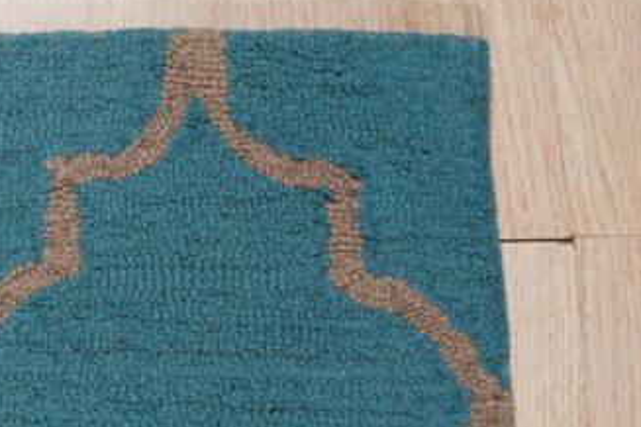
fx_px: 783
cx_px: 118
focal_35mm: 44
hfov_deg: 42.3
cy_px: 239
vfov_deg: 30.5
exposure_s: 1/125
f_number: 5
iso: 500
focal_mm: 16
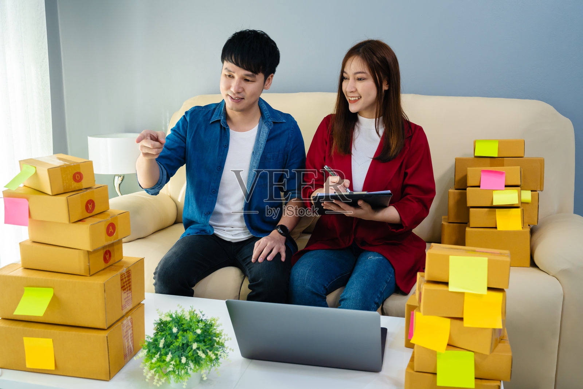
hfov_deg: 54.4
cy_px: 194
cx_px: 292
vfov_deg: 37.9
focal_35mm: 35
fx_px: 567
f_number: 5.6
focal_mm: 35
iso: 400
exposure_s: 1/60
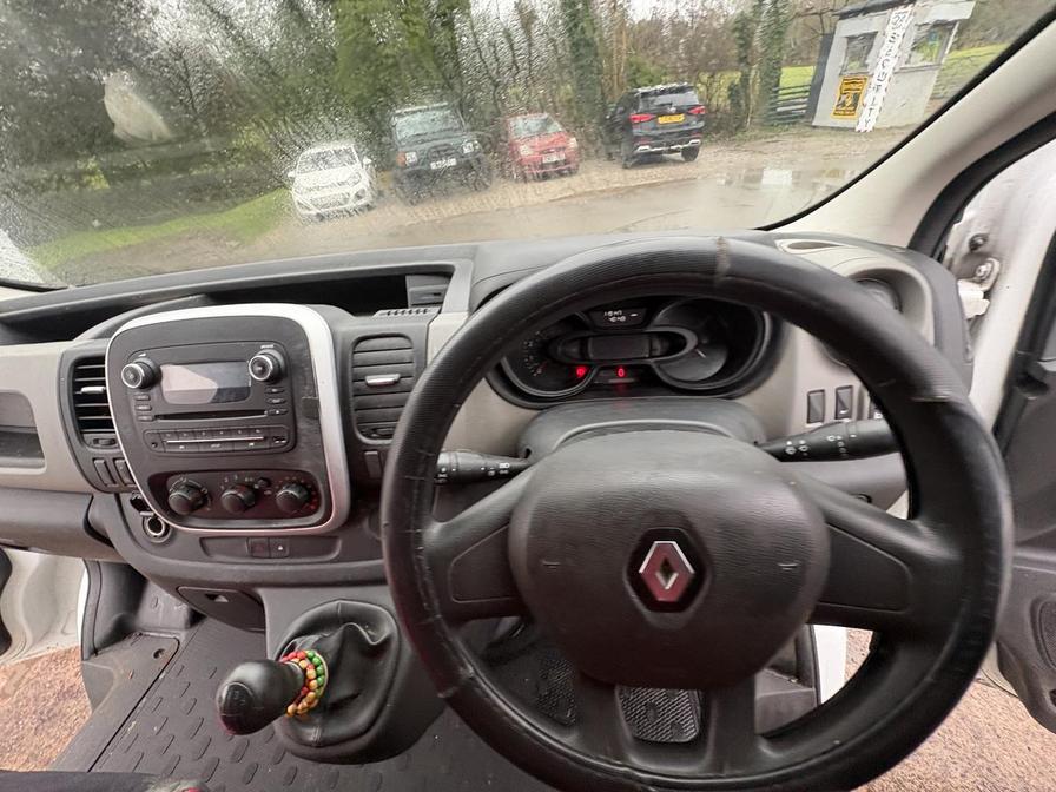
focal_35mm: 14
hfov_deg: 102.1
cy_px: 396
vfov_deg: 85.7
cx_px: 528
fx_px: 427
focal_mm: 2.22
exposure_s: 1/60
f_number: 2.2
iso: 250
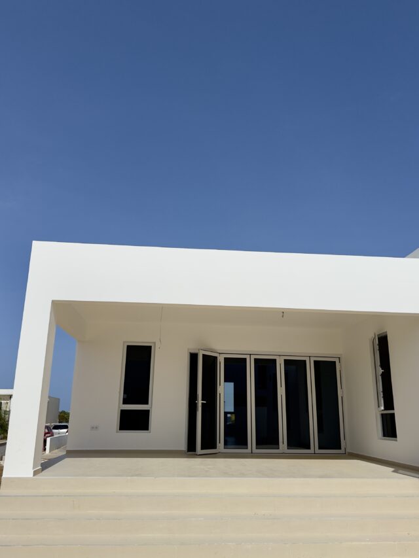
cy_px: 279
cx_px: 210
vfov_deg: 71.6
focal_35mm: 24
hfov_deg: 56.8
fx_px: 387
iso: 80
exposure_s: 1/15152
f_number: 1.78
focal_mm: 6.76
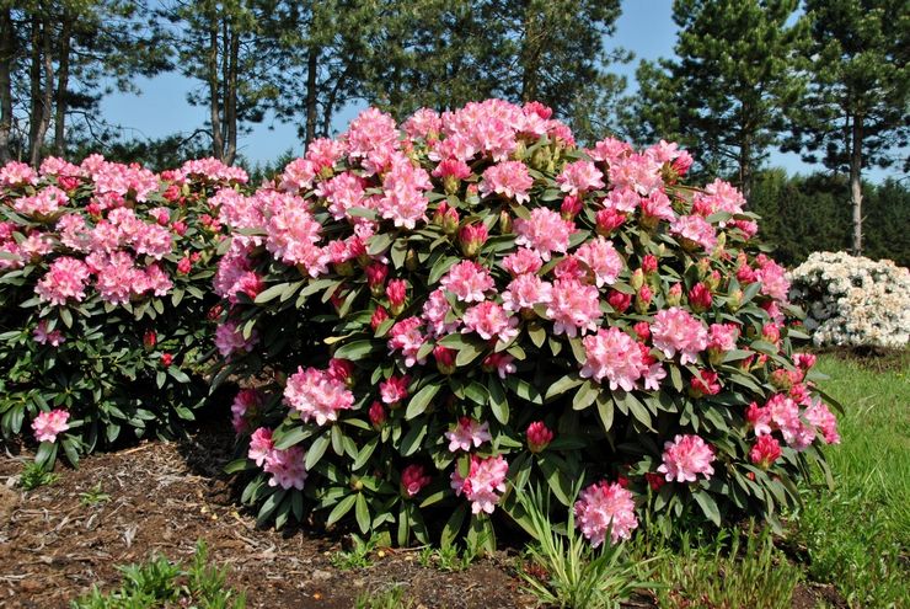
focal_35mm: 38
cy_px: 304
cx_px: 455
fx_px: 949
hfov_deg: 51.2
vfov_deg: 35.6
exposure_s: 1/250
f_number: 8
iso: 100
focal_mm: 25
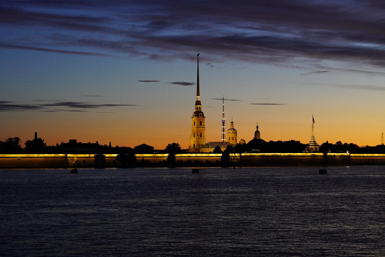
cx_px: 192
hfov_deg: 27.0
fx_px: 803
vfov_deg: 18.2
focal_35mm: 75
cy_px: 128
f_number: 6.3
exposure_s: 1/80
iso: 3200
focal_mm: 50
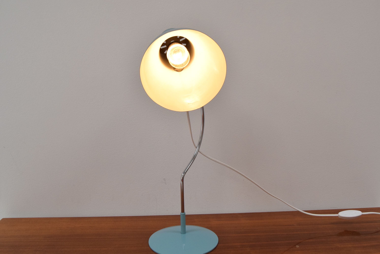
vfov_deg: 36.9
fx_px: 380
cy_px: 127
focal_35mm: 36
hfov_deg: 53.1
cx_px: 190
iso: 1600
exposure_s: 1/250
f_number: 8
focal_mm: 24
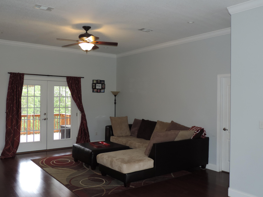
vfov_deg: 42.9
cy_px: 98
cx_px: 132
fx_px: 251
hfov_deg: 55.4
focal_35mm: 33
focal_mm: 5.8
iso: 200
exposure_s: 1/30
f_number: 3.2
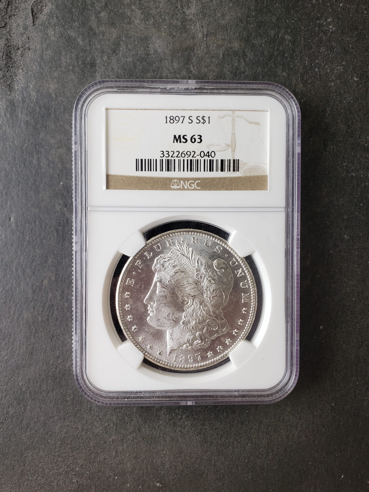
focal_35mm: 26
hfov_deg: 53.1
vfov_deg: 67.3
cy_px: 246
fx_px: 370
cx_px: 184
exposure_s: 1/60
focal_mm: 4.3
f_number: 2.4
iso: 64
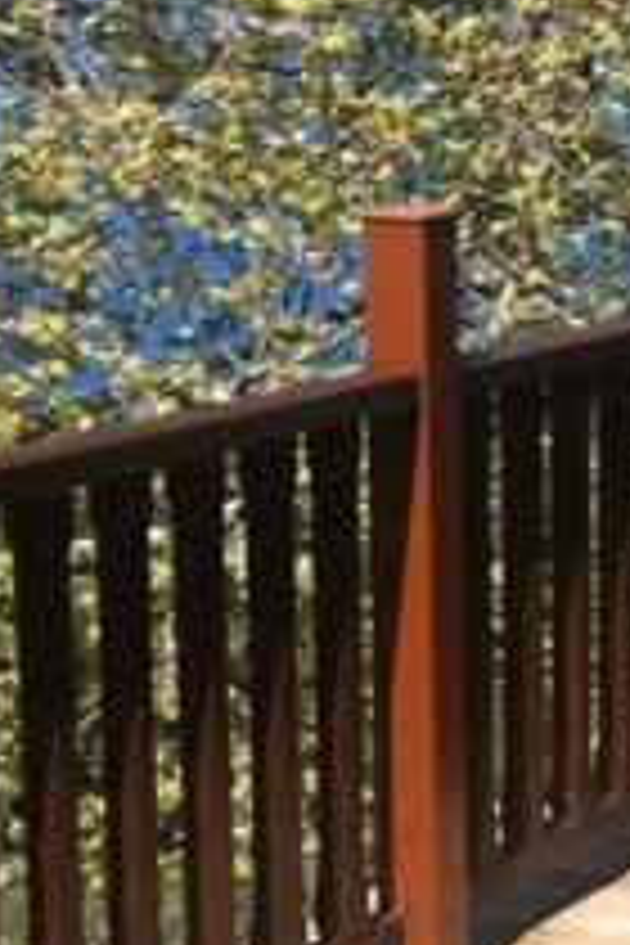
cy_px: 392
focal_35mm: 122
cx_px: 1024
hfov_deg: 10.7
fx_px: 3202
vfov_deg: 16.8
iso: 80
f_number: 2.8
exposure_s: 1/1117
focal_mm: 3.85
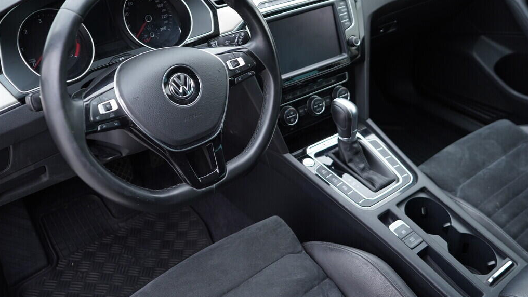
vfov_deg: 31.1
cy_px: 121
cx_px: 263
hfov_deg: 52.8
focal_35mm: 38
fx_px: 532
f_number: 2.8
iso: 250
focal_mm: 24
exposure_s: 1/40
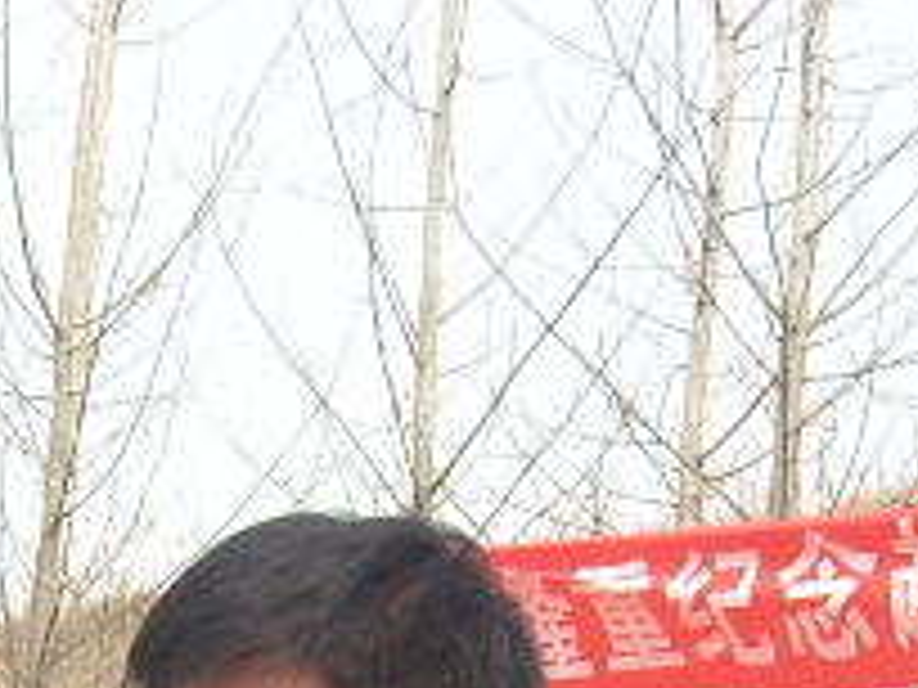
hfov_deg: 11.2
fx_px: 4667
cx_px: 117
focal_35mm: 176
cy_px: 1533
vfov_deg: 7.9
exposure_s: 1/419
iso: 64
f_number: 2.8
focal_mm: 5.7
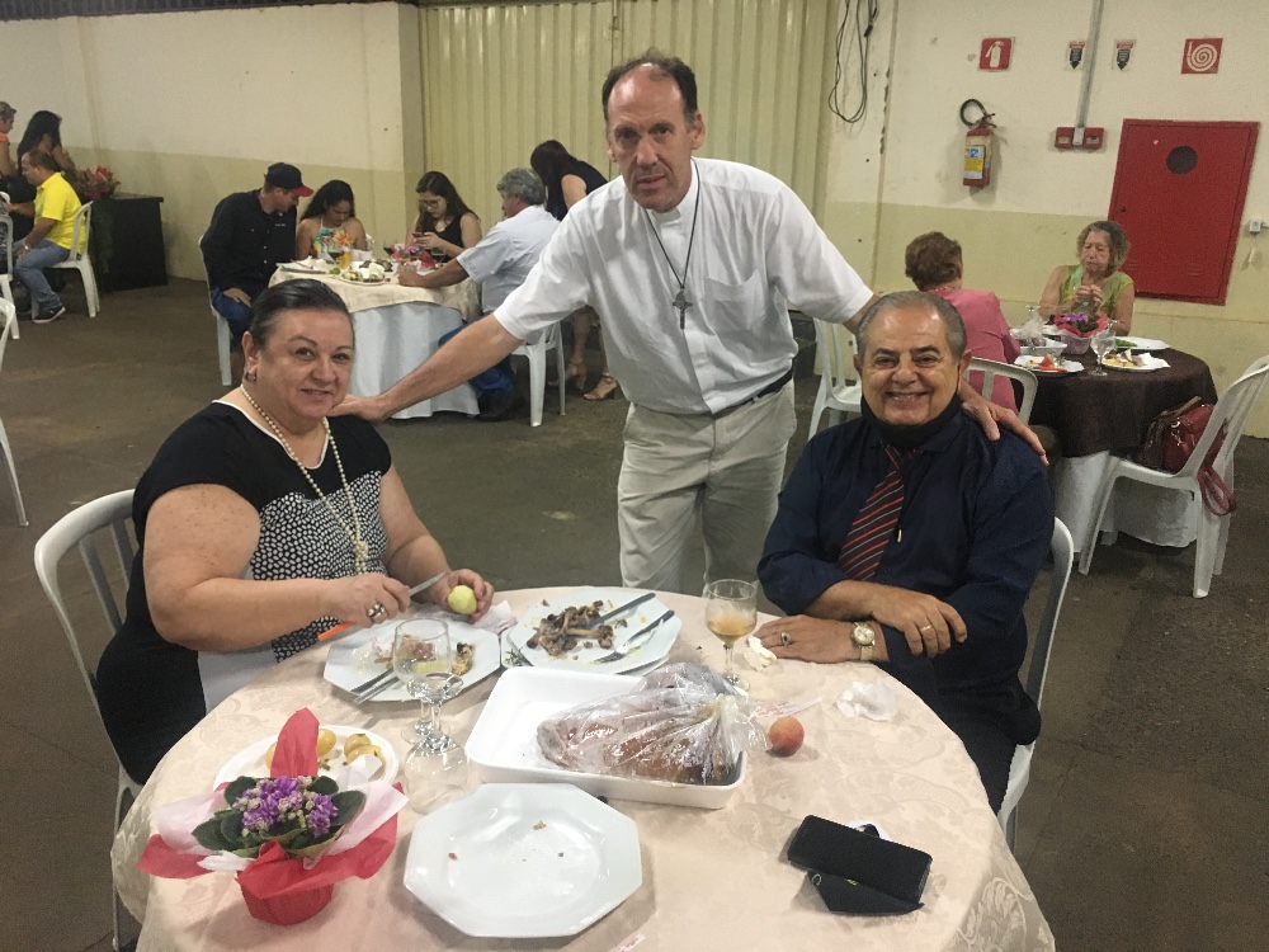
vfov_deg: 48.2
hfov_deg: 61.7
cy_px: 476
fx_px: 1063
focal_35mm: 29
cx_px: 634
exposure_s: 1/30
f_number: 2.2
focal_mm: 4.15
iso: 200
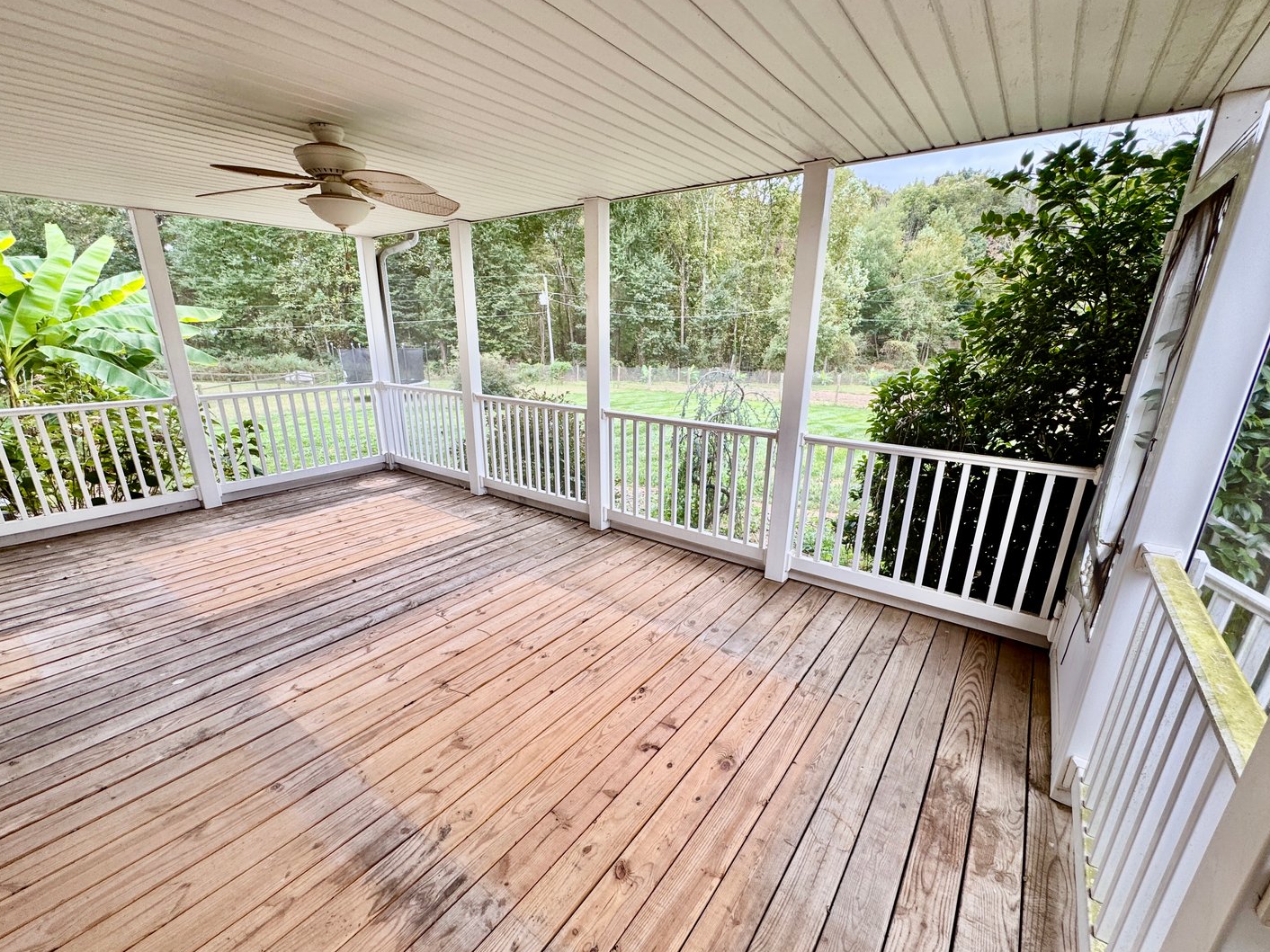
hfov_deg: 98.2
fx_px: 550
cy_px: 507
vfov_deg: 81.6
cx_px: 629
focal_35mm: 15
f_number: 2.2
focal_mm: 2.22
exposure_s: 1/134
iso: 40
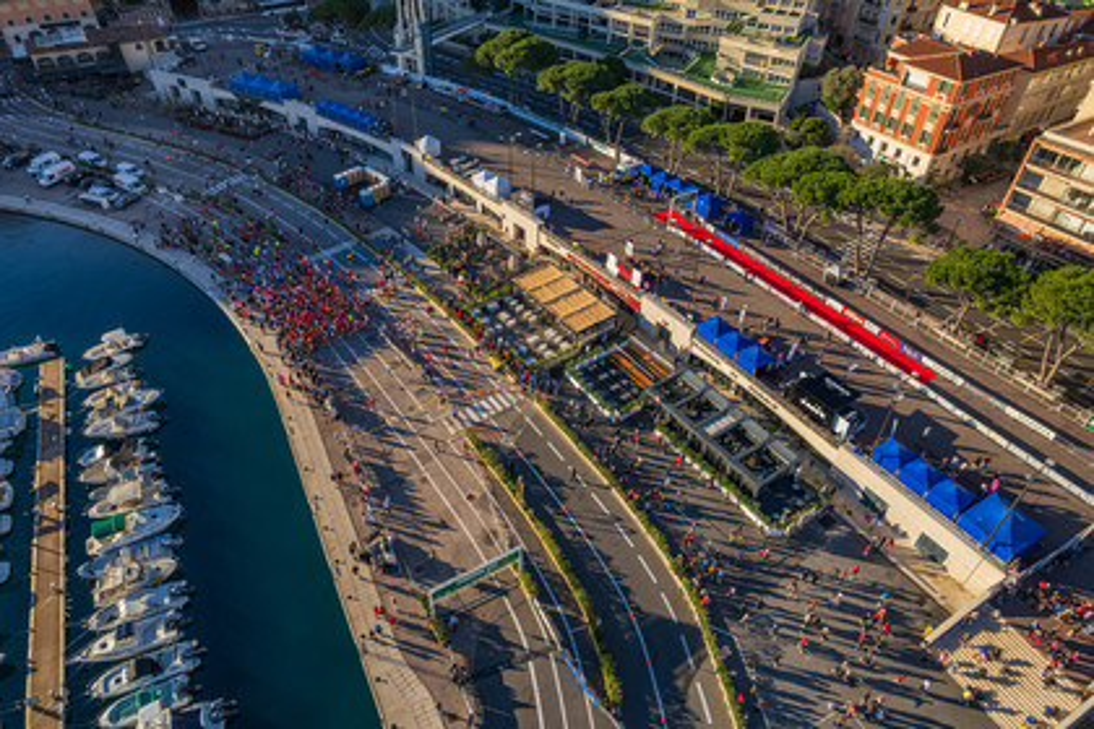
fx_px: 669
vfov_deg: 57.2
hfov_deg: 78.6
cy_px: 364
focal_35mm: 22
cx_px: 547
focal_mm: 8.4
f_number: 2.8
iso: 100
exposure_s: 1/1250
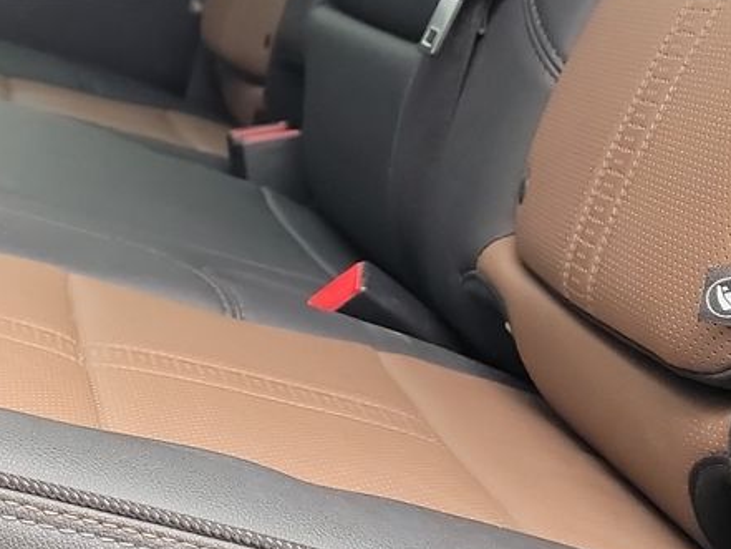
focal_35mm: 87
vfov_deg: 17.0
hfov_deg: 21.0
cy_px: 260
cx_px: -139
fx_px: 1838
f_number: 1.8
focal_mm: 6.7
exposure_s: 1/39
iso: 796
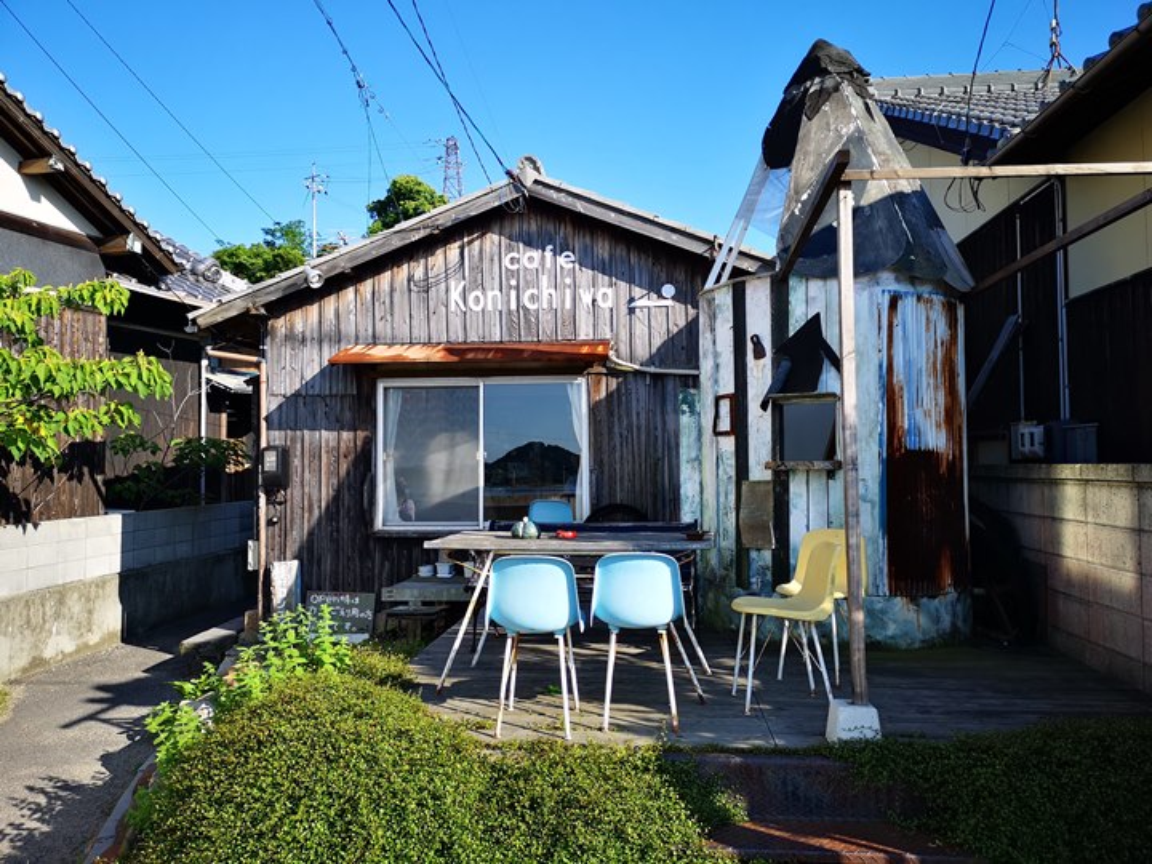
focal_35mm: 27
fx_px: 899
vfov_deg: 51.4
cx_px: 576
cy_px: 432
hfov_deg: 65.3
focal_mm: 3.95
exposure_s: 1/995
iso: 50
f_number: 1.8
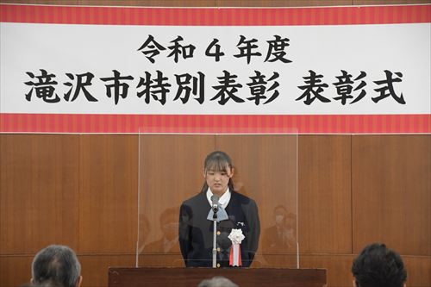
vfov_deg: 10.2
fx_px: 1616
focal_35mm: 135
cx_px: 216
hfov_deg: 15.2
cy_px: 144
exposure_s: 1/160
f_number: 6.3
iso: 2500
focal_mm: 90
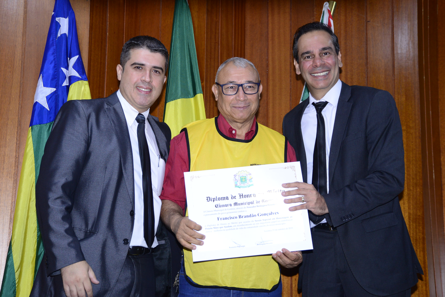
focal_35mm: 62
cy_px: 148
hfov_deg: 32.4
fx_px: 767
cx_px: 222
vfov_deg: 21.9
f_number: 5
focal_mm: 62
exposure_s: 1/100
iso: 1600
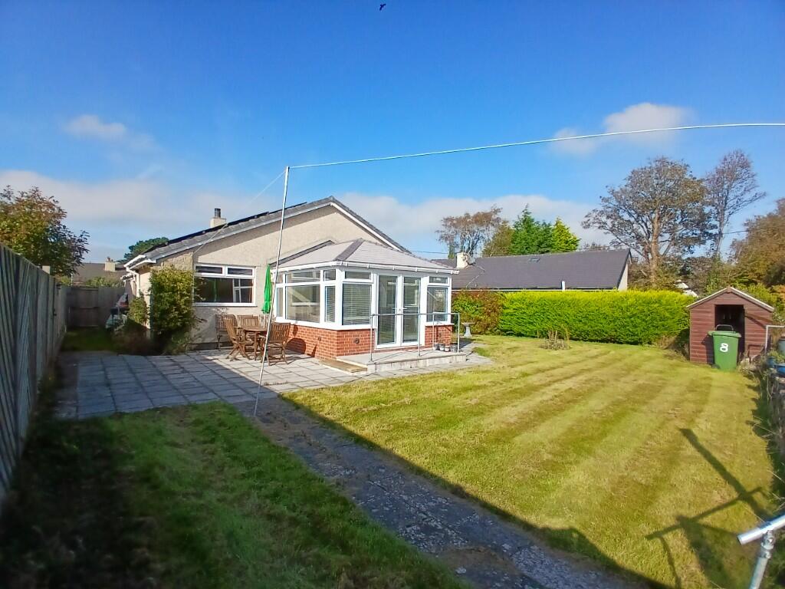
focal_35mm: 17
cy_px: 294
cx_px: 392
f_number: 2.2
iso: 50
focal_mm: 1.4
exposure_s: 1/1248
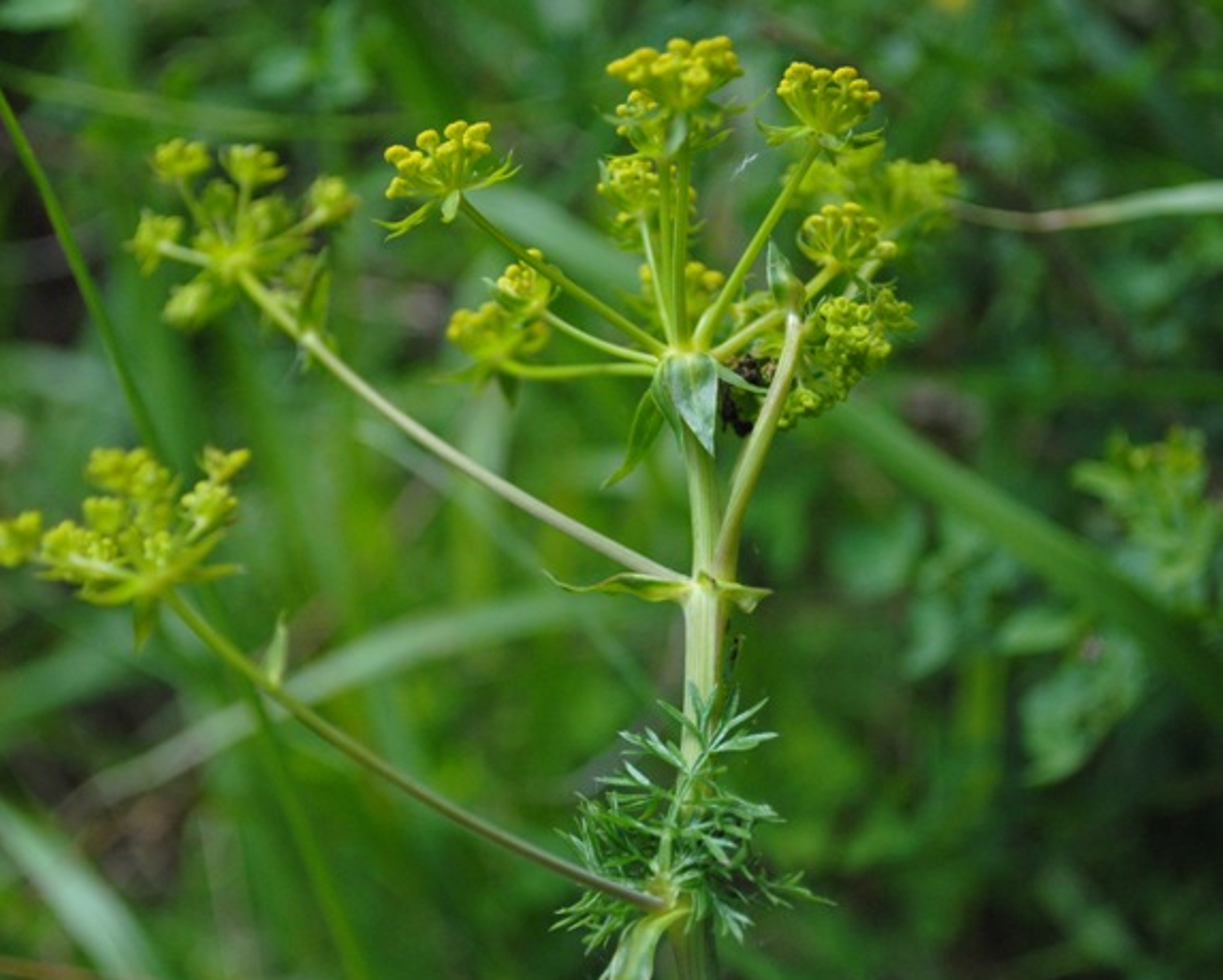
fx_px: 2607
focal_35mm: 72
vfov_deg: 21.3
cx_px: 518
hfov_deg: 26.4
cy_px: 494
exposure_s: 1/1250
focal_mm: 42
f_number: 5.3
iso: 800
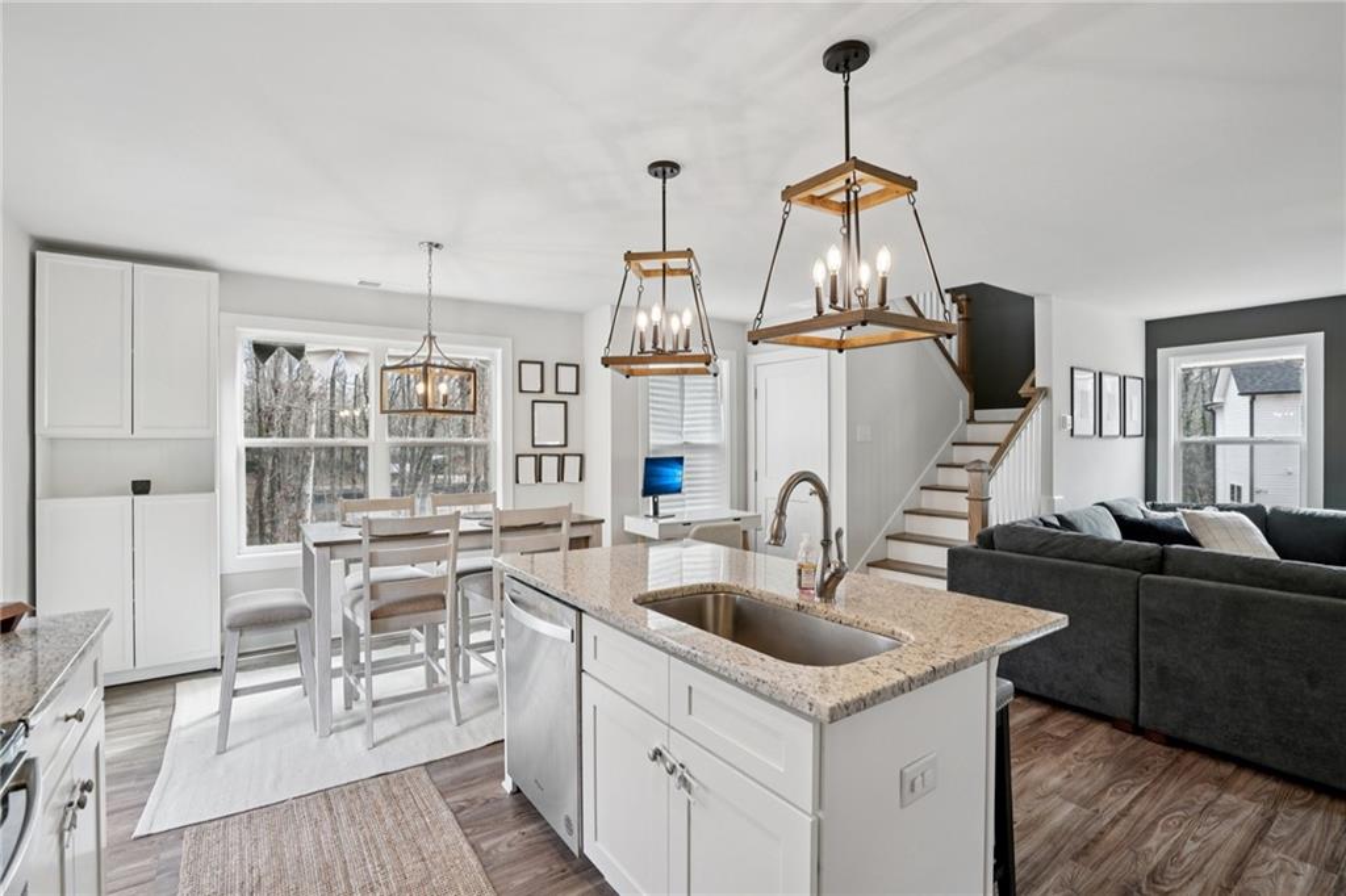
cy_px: 448
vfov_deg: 73.7
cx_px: 673
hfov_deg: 96.8
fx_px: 598
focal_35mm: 16
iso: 400
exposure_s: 1/20
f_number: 8
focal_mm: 16
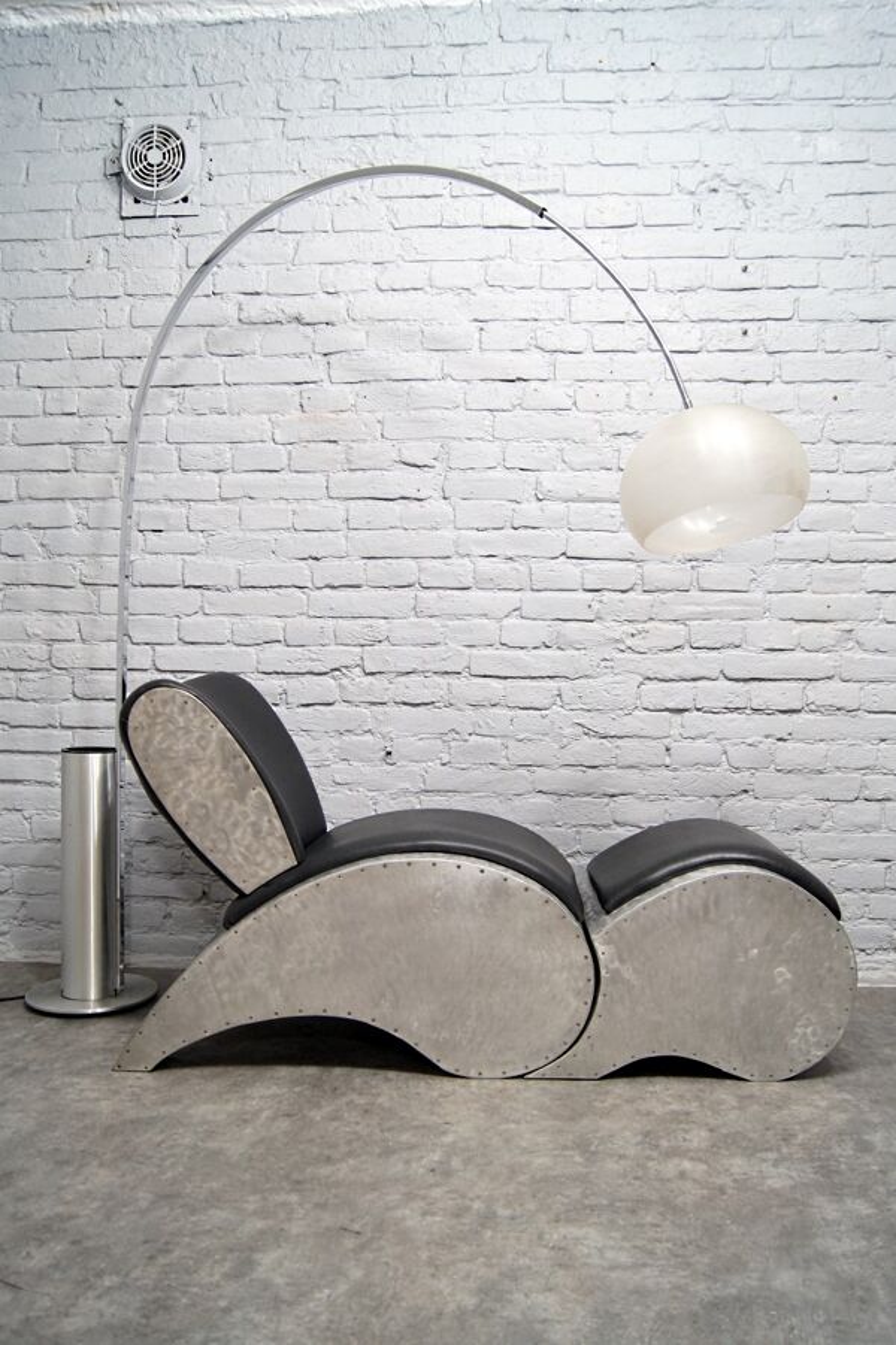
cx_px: 448
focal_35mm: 30
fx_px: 1121
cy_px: 672
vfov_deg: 61.9
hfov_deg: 43.6
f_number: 4
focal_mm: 20
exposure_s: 1/40
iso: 400
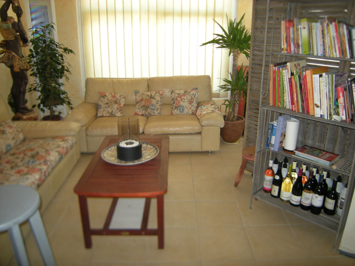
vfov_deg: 49.7
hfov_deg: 63.4
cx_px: 178
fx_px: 287
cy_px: 133
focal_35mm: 28
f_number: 2.8
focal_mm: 4.7
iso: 116
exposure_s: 1/55
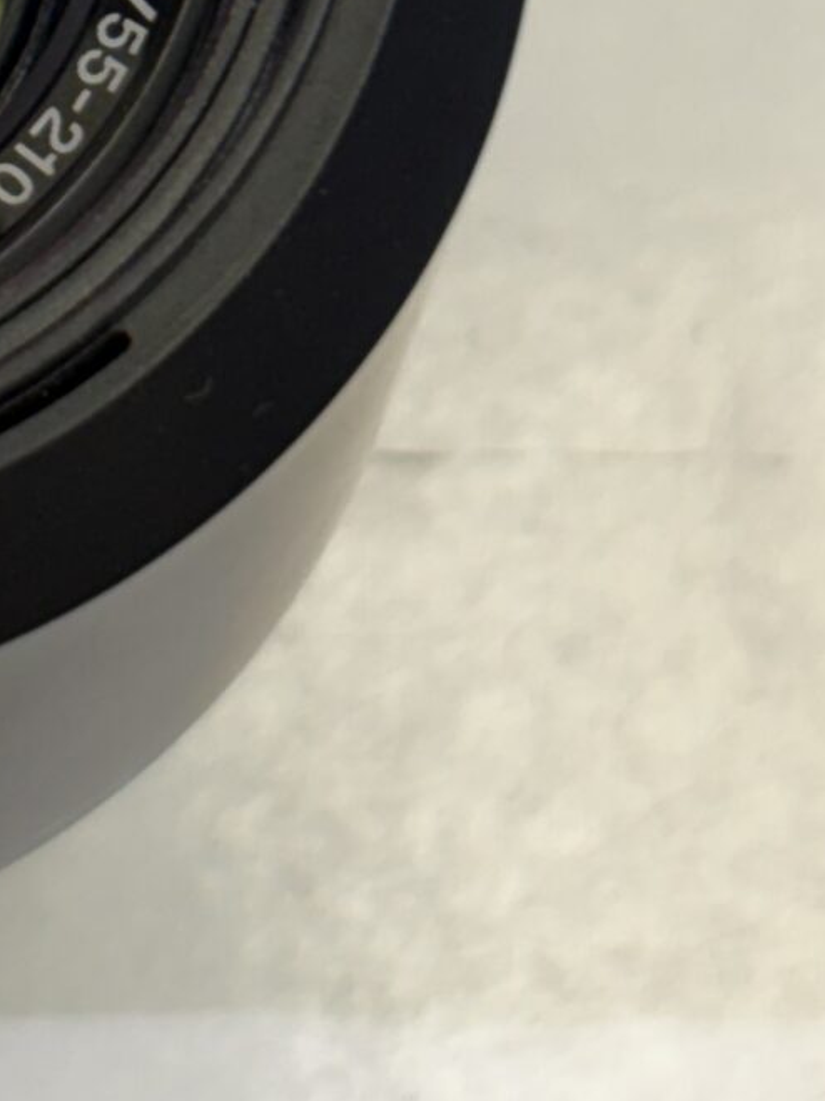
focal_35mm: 202
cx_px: -389
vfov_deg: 9.7
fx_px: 6421
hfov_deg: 7.2
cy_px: -152
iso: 25
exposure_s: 1/50
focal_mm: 5.96
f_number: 1.6
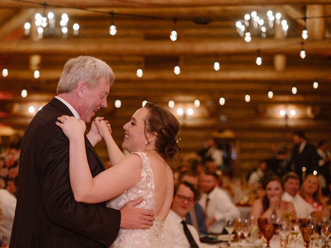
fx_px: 708
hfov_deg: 26.2
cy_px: 157
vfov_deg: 19.9
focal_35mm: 74
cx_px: 115
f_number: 1.8
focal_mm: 50
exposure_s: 1/200
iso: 1250
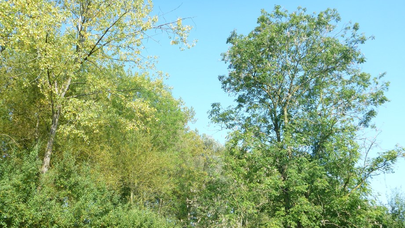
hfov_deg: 58.0
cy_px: 166
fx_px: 365
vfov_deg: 34.1
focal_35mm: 34
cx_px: 190
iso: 100
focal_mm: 4.9
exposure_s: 1/250
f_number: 3.3
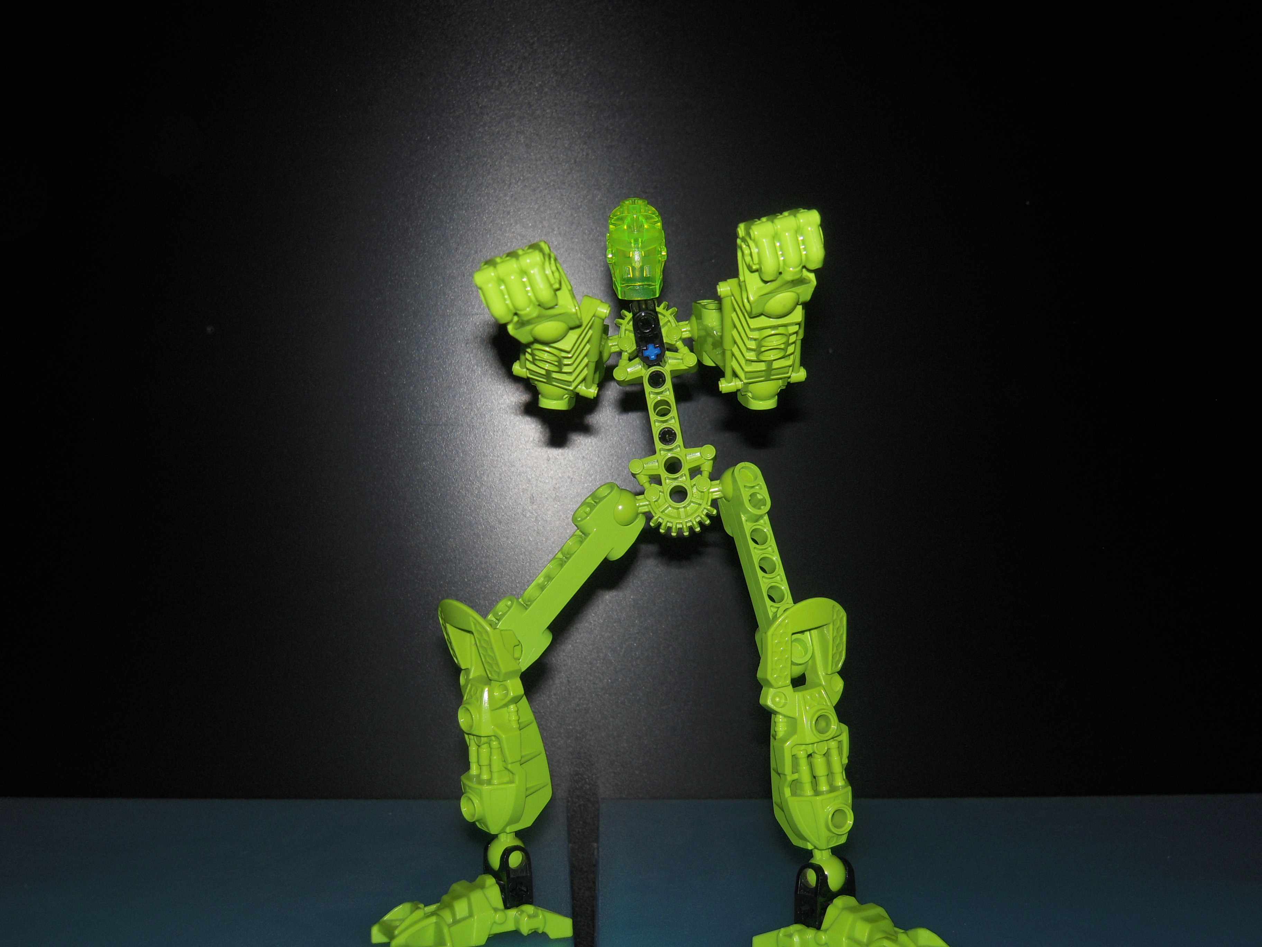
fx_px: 1495
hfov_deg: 45.8
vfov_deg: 35.1
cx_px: 631
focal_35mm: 41
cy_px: 474
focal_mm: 7.3
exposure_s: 1/25
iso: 100
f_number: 3.2
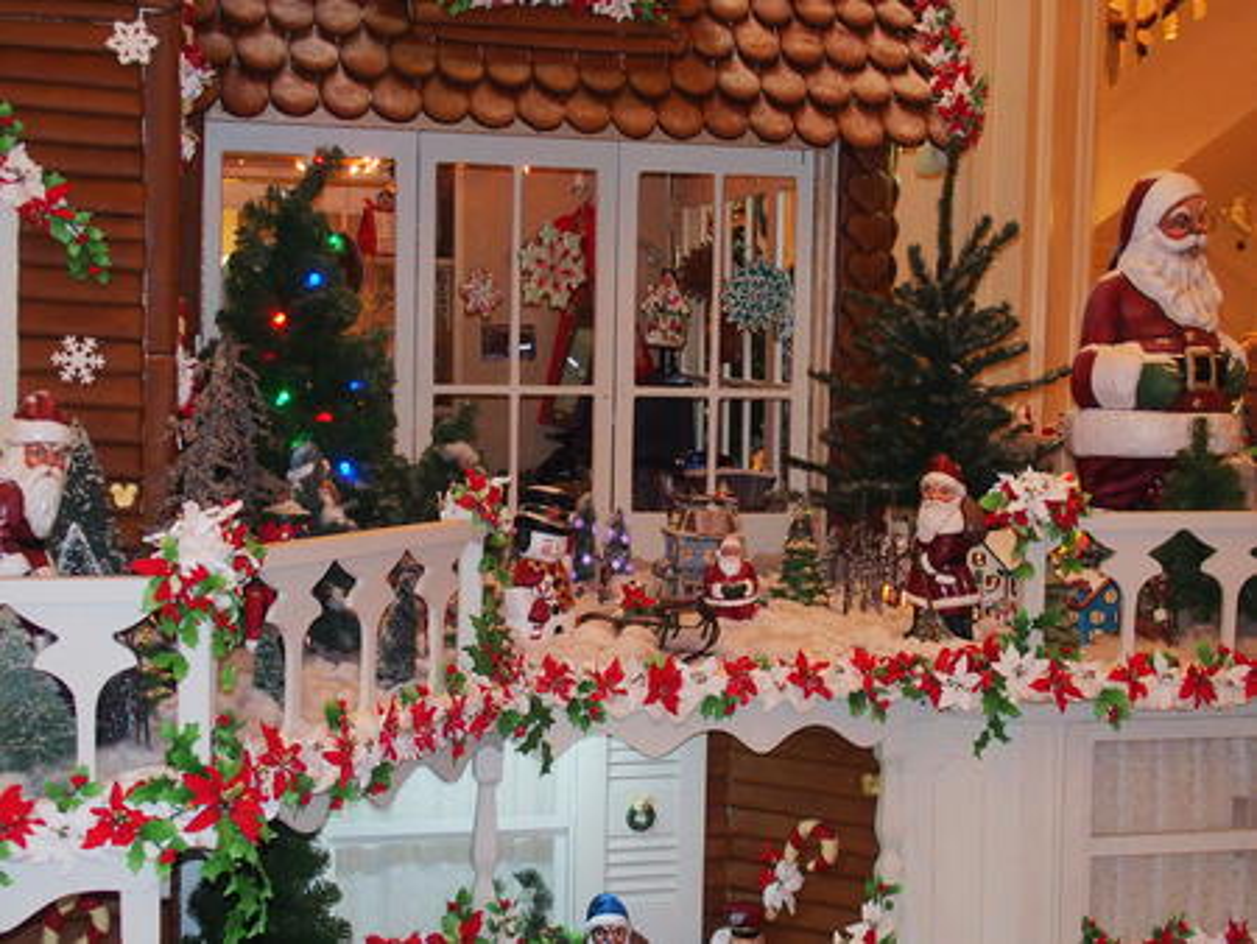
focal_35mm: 50
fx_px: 1817
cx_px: 628
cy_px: 472
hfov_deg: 38.2
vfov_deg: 29.1
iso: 640
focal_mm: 10.8
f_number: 2.8
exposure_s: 1/50
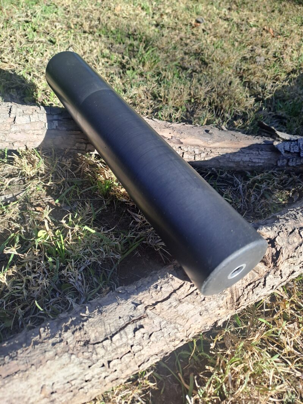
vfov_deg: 69.4
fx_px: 292
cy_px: 202
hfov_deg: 54.9
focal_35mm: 25
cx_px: 152
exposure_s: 1/570
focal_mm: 4.65
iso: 32
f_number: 1.8
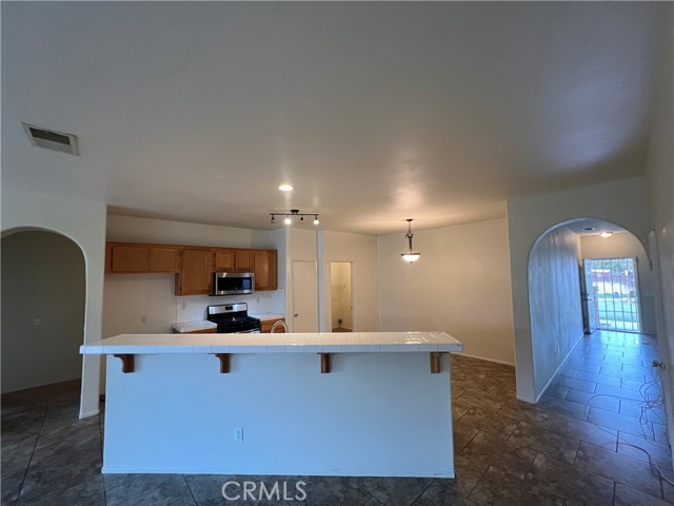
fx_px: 253
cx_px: 337
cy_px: 253
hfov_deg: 106.2
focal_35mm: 13
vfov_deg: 89.9
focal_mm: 1.57
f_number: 1.8
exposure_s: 1/60
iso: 250
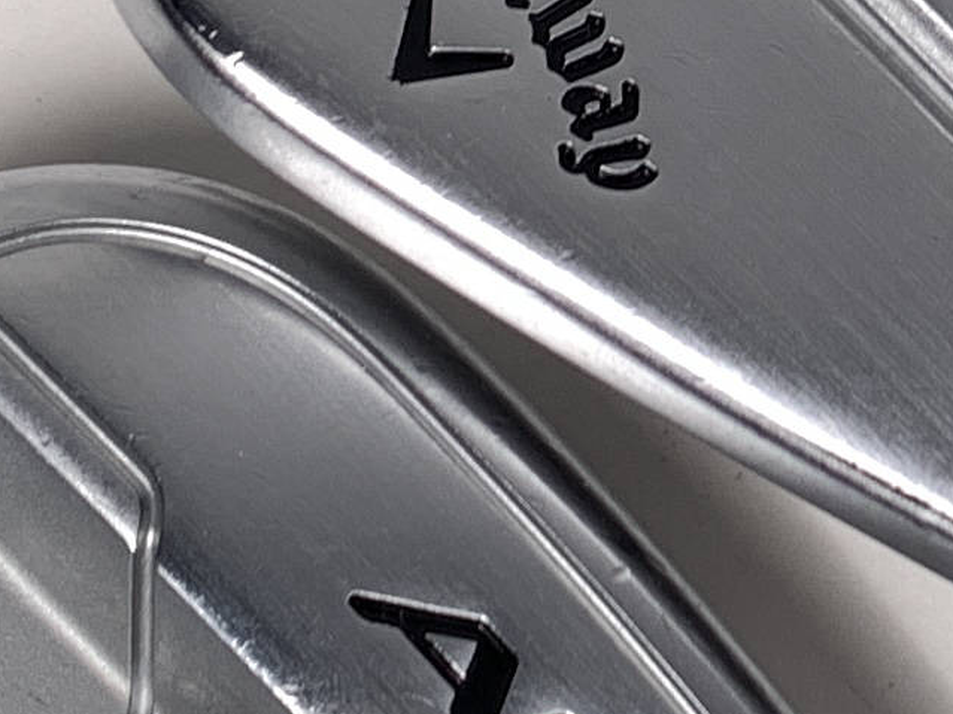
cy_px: -170
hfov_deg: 11.7
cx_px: 1211
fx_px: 4514
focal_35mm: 164
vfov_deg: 8.9
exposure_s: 1/161
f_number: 1.8
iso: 25
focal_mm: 4.25
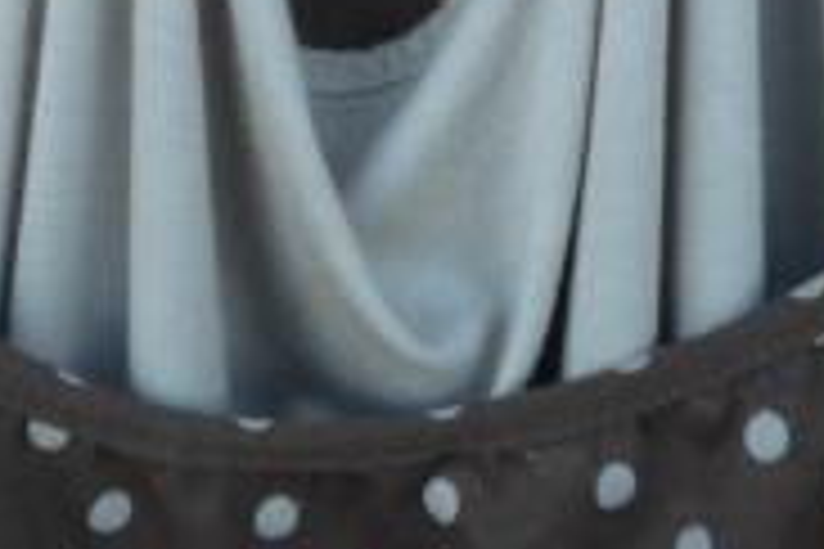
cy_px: -585
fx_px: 2495
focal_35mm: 109
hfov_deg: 18.7
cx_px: 311
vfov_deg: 11.3
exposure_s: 1/60
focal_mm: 4.3
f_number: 3.3
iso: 80
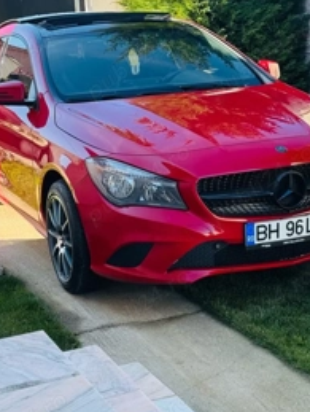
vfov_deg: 26.3
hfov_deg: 19.9
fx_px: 881
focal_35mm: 74
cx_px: 170
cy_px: 204
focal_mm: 6.76
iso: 64
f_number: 1.78
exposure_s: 1/563
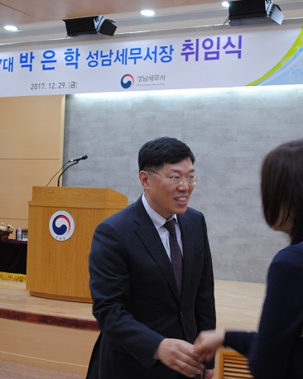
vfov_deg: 33.6
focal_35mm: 56
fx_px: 628
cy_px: 187
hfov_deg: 27.1
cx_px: 158
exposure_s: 1/30
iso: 280
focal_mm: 26
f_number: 4.2
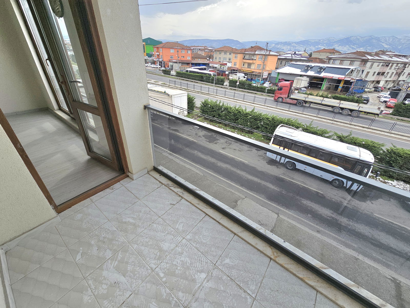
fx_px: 154
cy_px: 154
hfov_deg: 106.2
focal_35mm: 13
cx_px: 205
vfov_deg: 89.9
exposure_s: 1/625
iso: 50
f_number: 2.2
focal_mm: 2.2
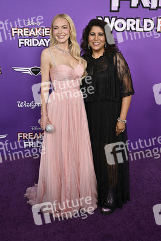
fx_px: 255
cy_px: 120
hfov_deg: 35.0
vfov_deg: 50.7
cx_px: 80
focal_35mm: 38
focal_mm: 38
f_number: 7.1
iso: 1600
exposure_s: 1/400
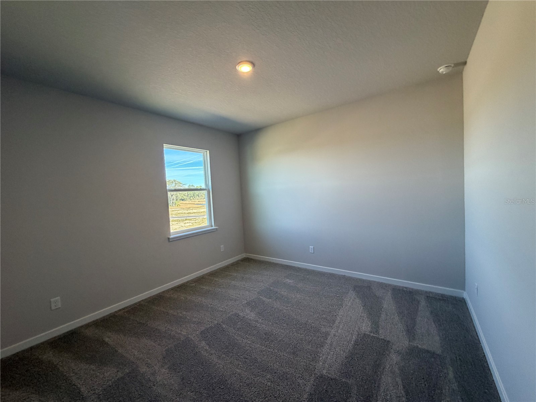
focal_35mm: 14
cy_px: 201
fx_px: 217
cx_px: 268
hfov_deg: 102.1
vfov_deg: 85.7
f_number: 2.2
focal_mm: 2.22
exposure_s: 1/120
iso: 250
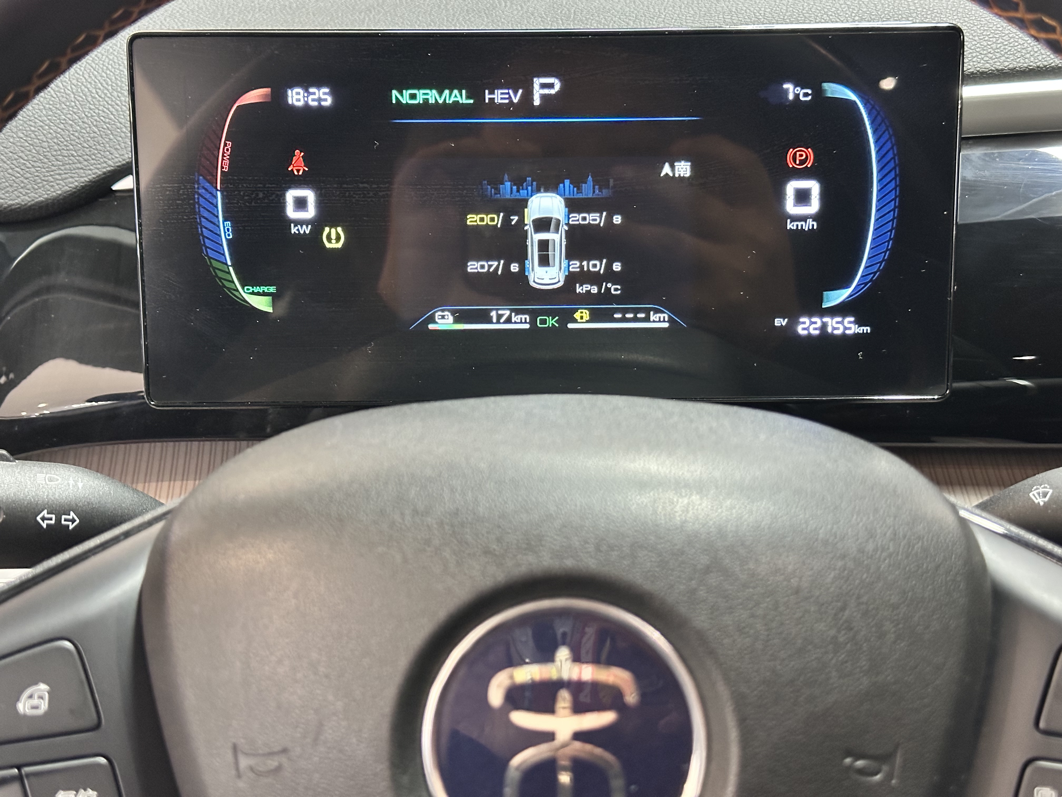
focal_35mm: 48
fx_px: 1473
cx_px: 531
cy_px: 398
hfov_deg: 39.7
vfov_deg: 30.3
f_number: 1.78
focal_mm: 6.86
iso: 500
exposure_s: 1/25
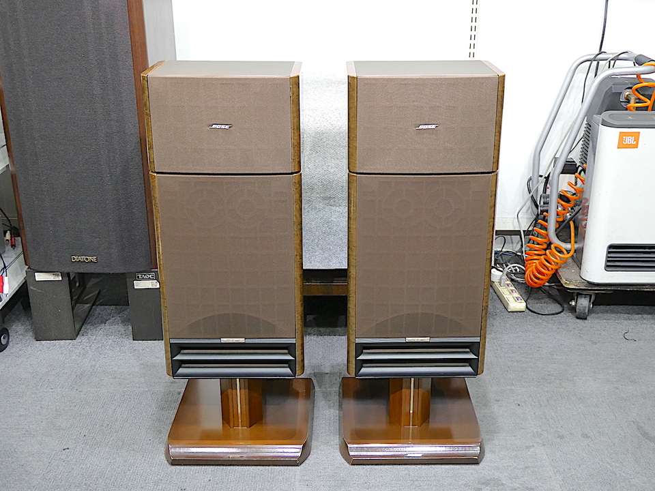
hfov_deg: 46.8
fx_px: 757
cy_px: 246
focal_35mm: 40
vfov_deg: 36.0
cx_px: 328
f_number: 3.8
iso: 200
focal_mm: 7.2
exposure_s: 1/6
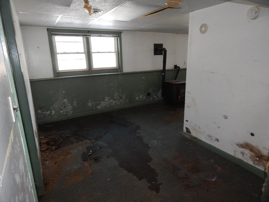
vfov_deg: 58.9
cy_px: 101
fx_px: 179
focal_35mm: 23
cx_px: 134
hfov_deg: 73.9
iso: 400
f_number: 3
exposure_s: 1/30
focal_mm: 4
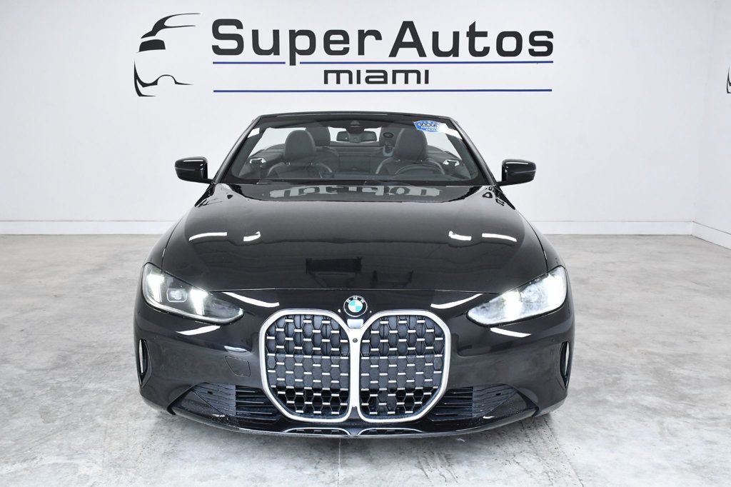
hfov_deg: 49.6
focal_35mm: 39
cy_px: 244
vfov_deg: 34.2
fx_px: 792
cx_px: 366
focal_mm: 26
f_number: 9
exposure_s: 1/320
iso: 2500
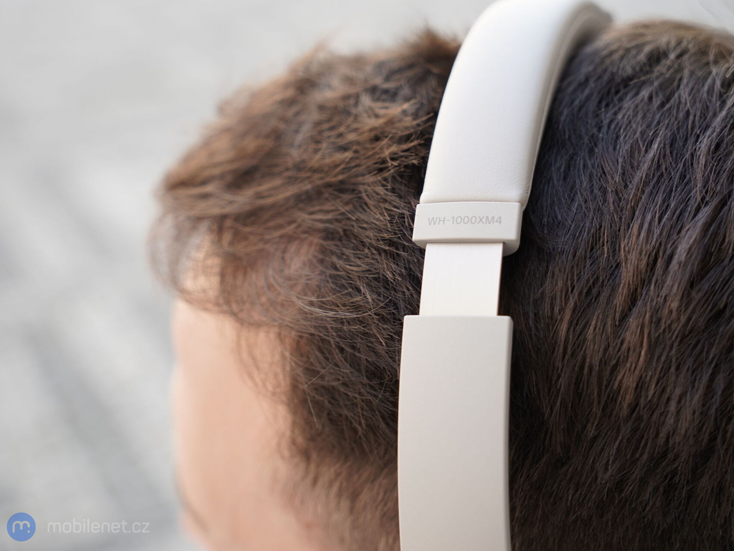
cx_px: 411
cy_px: 276
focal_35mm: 62
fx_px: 1315
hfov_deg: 31.2
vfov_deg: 23.7
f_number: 5
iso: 400
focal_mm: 57
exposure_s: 1/160
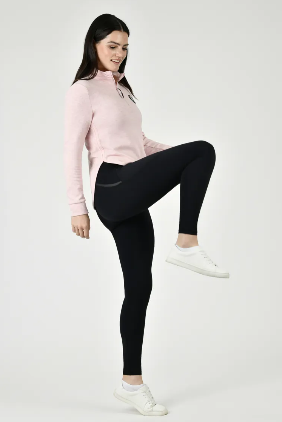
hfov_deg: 18.2
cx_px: 137
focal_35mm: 75
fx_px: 881
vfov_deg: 27.0
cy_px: 212
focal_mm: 70
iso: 200
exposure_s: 1/160
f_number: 6.3
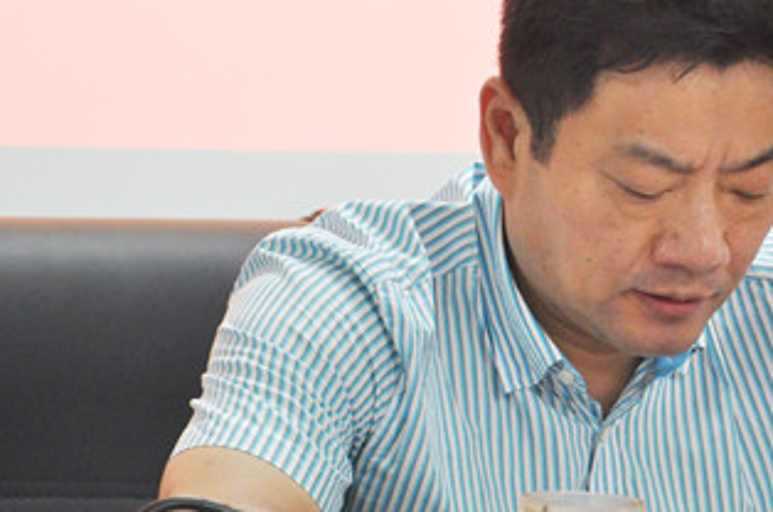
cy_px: 336
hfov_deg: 6.3
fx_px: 6986
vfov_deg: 4.2
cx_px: 598
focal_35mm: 326
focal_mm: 105
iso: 1250
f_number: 5.6
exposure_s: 1/60
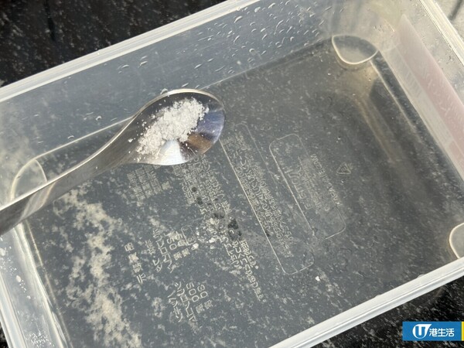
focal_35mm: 48
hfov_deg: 39.7
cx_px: 232
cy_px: 174
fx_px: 643
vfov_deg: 30.3
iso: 100
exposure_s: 1/242
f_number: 1.78
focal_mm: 6.76
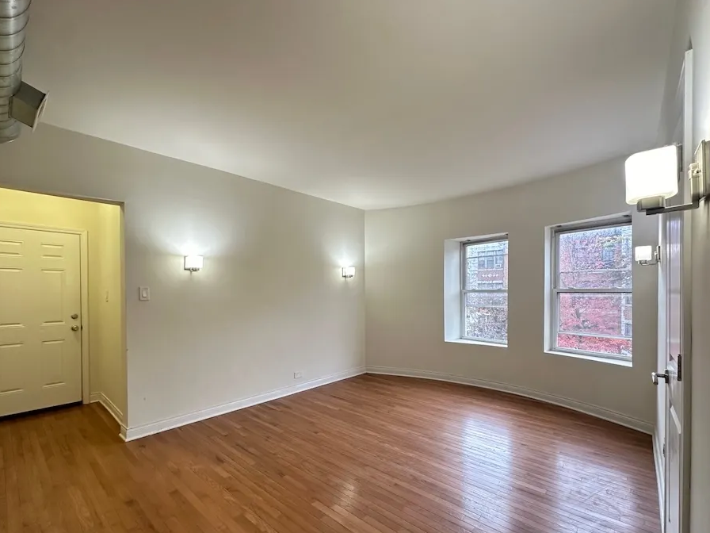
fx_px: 328
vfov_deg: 77.8
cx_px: 338
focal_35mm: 16
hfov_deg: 94.4
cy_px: 296
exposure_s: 1/60
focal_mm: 2.22
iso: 250
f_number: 2.2
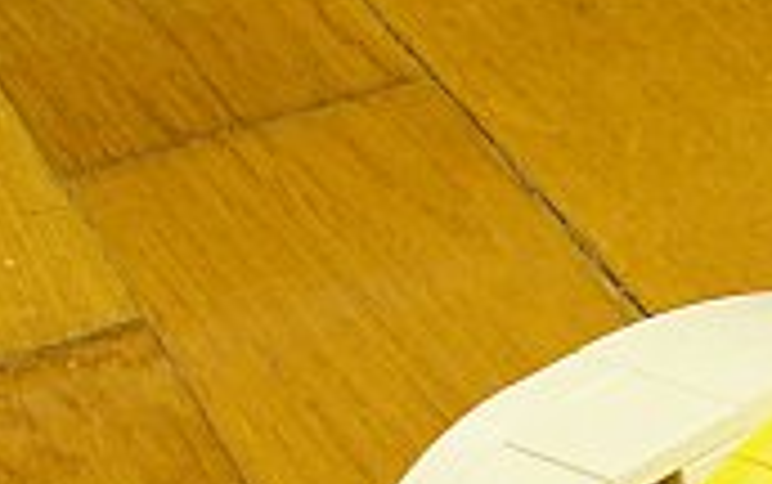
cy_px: 385
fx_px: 4150
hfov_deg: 9.9
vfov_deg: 6.7
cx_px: 1504
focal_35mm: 197
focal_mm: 6.59
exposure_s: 2.5
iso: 50
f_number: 3.2
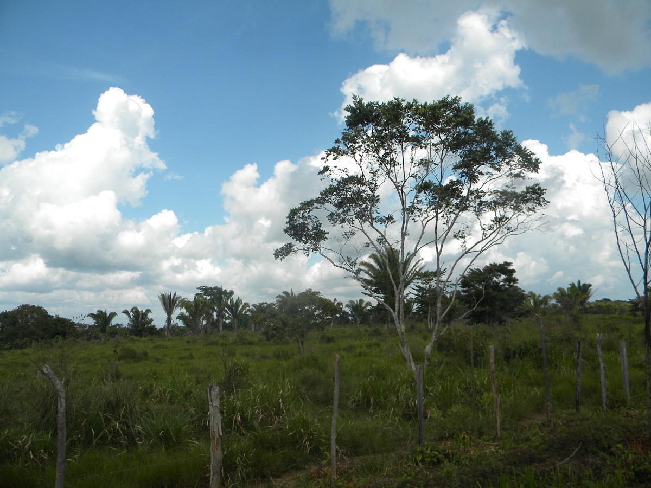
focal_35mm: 28
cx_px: 326
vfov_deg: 49.7
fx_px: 527
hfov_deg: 63.4
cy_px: 244
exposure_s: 1/280
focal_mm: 5
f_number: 7
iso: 80
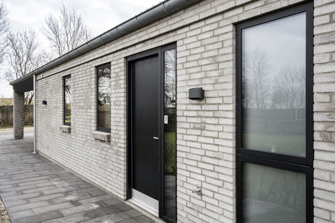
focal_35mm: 30
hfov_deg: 61.9
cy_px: 112
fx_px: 279
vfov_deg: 43.6
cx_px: 168
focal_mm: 30
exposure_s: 1/250
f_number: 8
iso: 320
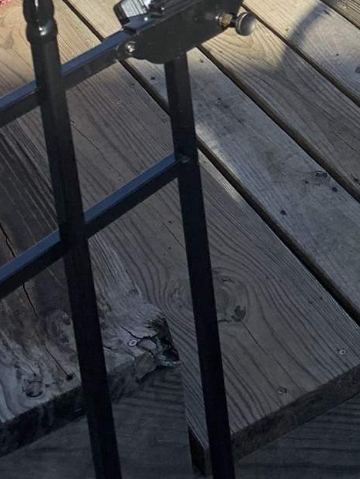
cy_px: -309
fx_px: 1331
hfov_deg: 14.5
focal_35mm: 96
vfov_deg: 17.6
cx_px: 512
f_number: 1.8
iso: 25
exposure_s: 1/1250
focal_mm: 4.25
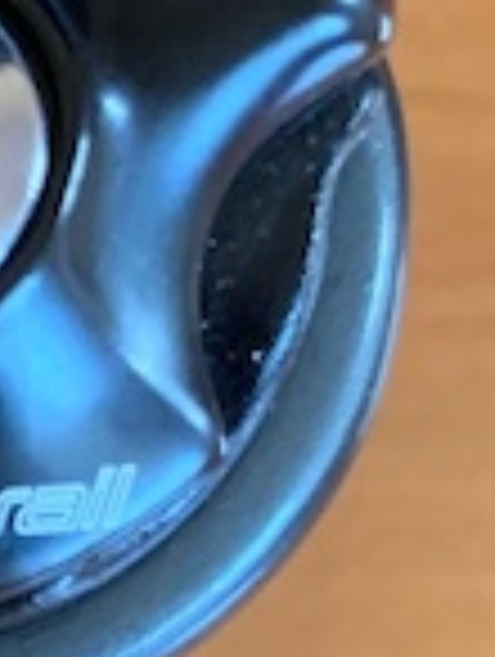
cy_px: 837
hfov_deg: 9.1
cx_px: -796
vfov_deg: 13.4
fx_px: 2700
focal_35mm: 142
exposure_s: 1/30
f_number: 1.8
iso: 640
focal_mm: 4.25
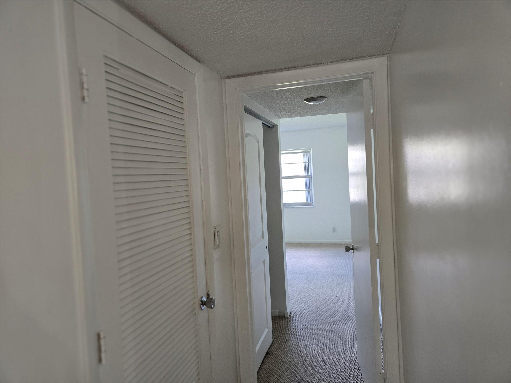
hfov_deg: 73.9
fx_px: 340
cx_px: 256
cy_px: 192
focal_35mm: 23
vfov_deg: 58.9
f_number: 1.8
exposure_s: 1/120
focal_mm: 5.4
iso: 320
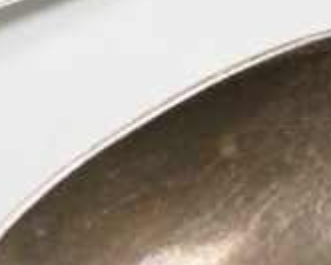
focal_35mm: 286
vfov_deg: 5.3
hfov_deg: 6.7
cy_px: -251
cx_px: 268
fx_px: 2803
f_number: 6.3
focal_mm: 30
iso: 2500
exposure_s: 1/400
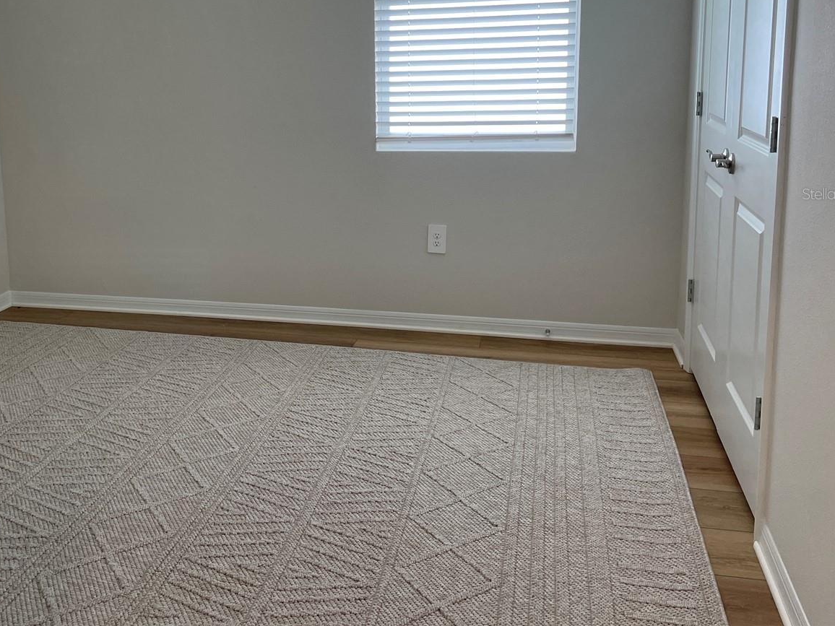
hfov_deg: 50.6
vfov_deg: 39.1
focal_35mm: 36
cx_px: 293
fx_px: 868
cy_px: 194
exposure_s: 1/120
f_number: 1.6
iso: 100
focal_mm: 4.2
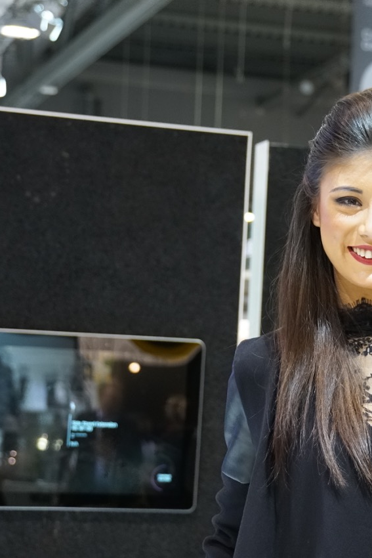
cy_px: 279
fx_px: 2122
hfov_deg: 9.9
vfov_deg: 15.0
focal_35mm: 137
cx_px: 384
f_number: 5.6
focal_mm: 61
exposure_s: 1/250
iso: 5000
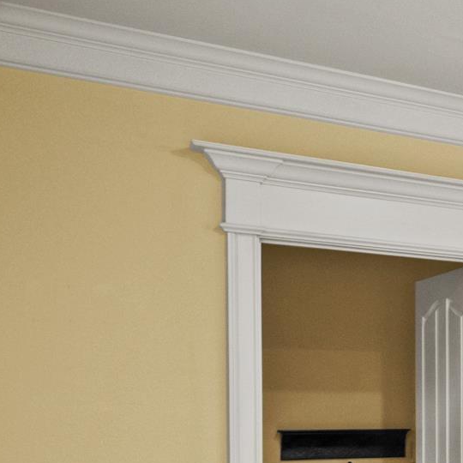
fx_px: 893
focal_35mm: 59
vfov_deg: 27.9
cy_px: 421
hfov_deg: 16.6
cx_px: 1033
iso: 800
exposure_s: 1/3
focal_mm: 10
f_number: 8
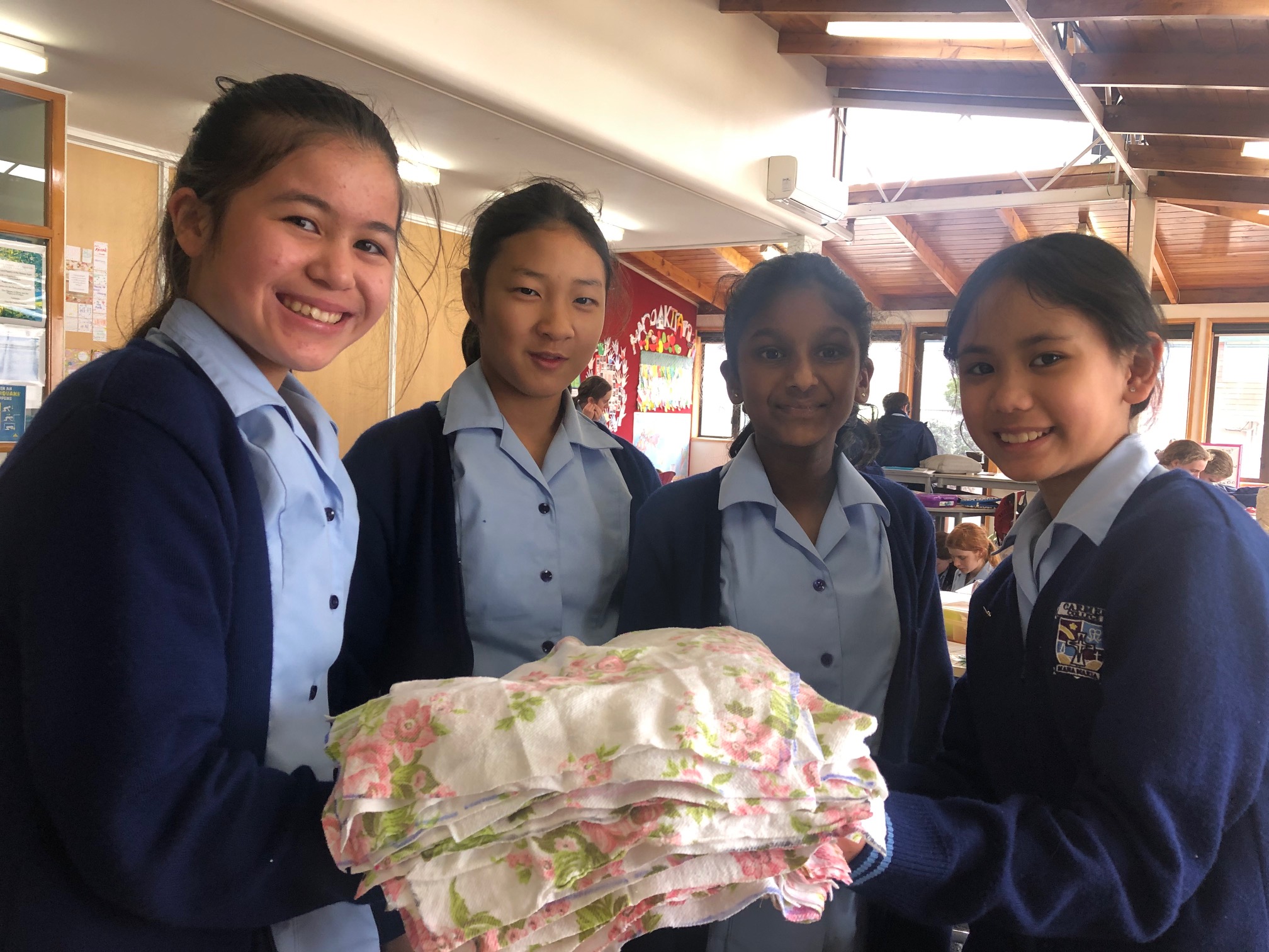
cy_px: 476
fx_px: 1026
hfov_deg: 63.4
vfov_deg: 49.7
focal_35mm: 28
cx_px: 634
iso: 40
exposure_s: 1/33
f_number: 1.8
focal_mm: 3.99
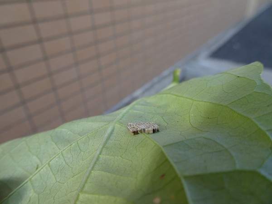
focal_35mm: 24
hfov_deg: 71.6
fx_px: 189
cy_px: 102
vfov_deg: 56.8
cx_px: 136
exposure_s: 1/125
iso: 80
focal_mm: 4.1
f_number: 3.5
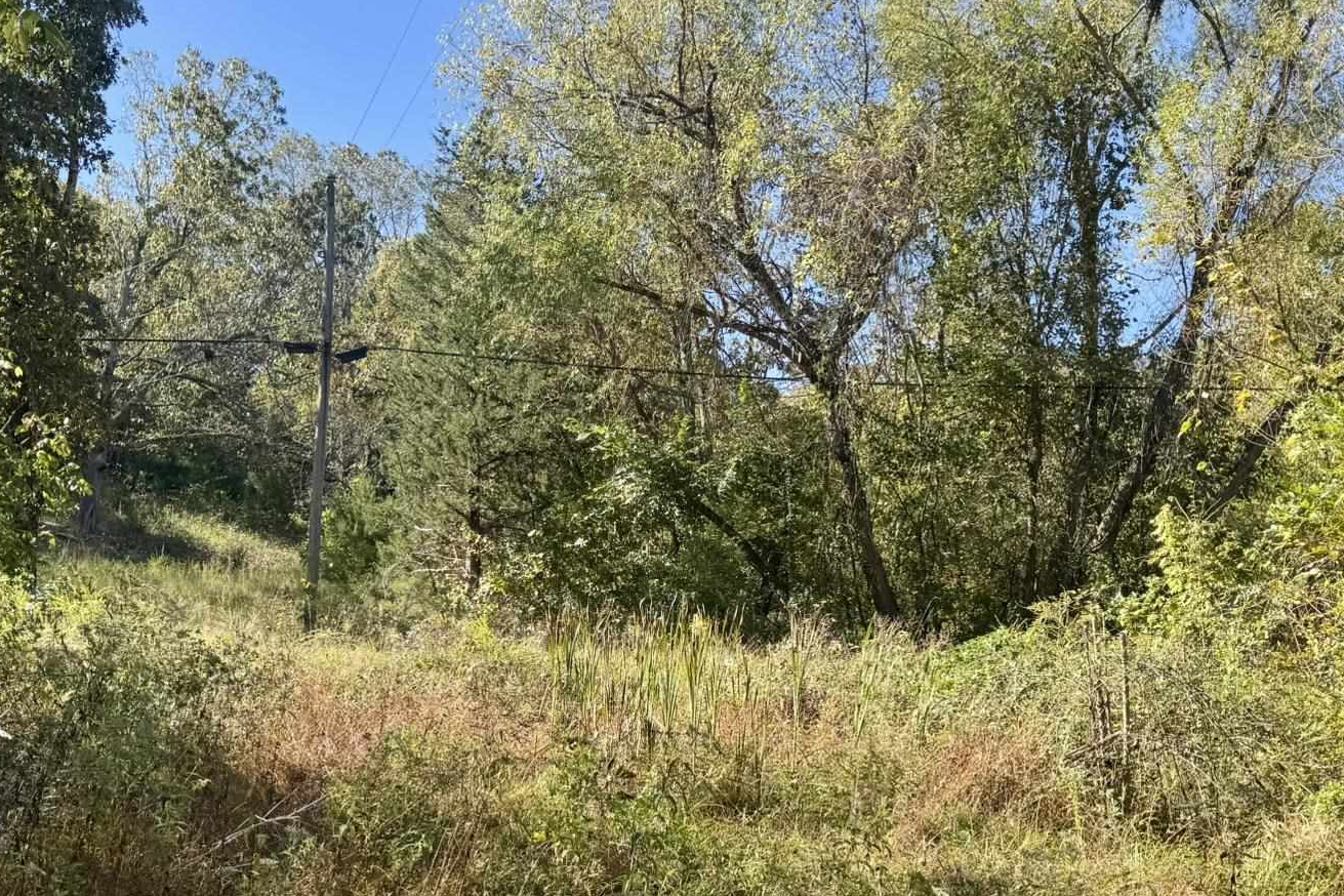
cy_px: 603
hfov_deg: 49.5
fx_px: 1456
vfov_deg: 33.9
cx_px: 646
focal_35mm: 39
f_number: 1.78
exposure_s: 1/1094
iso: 80
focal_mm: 6.76
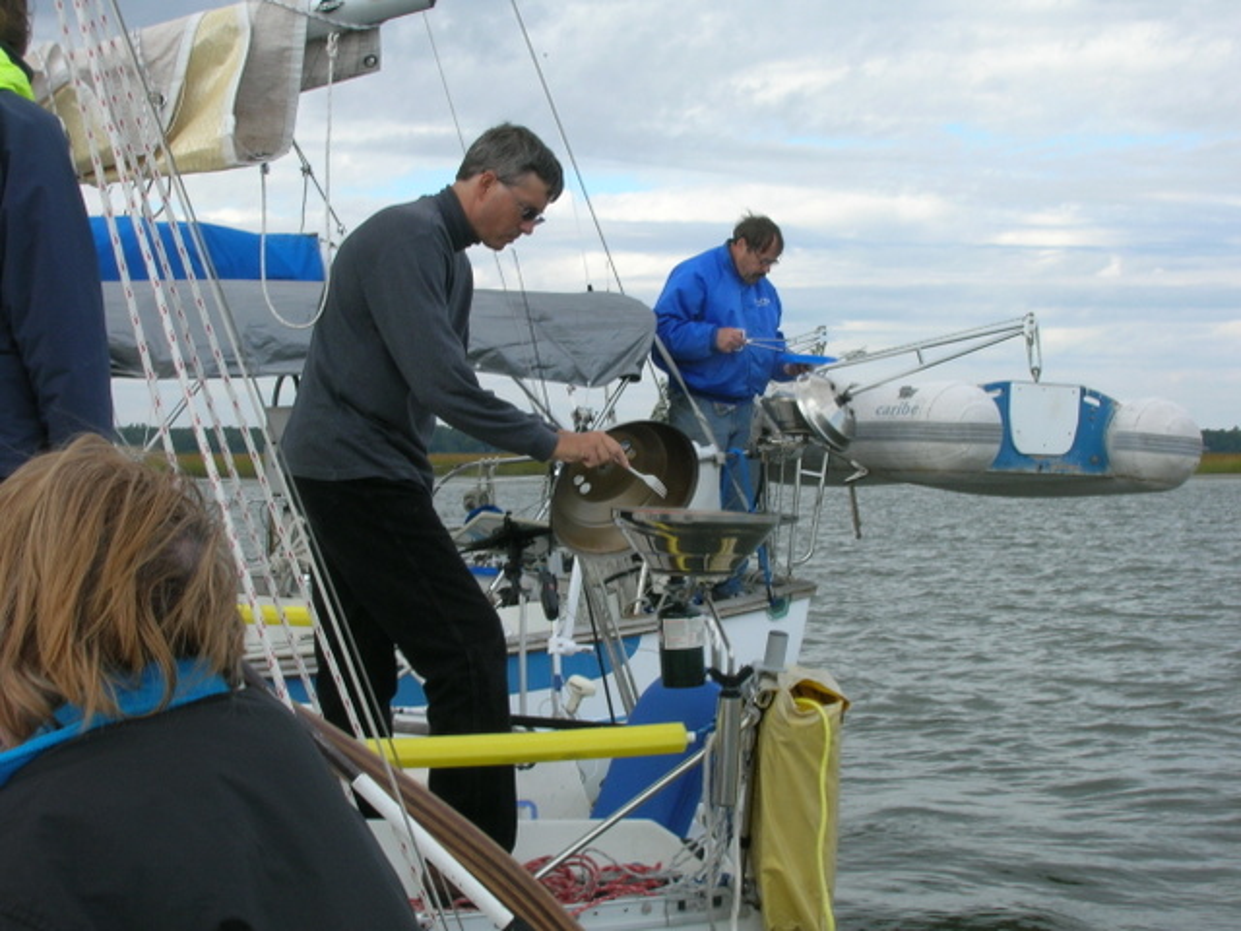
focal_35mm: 58
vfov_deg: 25.2
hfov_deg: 33.2
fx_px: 2079
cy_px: 466
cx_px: 620
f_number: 5.9
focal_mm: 9.7
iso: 53
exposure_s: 1/133
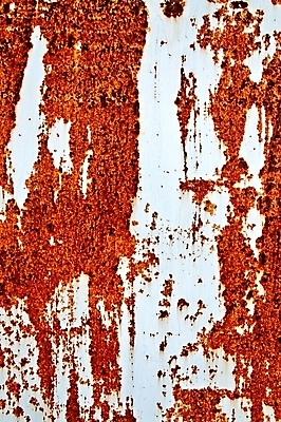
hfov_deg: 47.9
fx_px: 317
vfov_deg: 67.4
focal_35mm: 27
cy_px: 211
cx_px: 140
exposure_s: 1/320
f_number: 8
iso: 200
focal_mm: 18
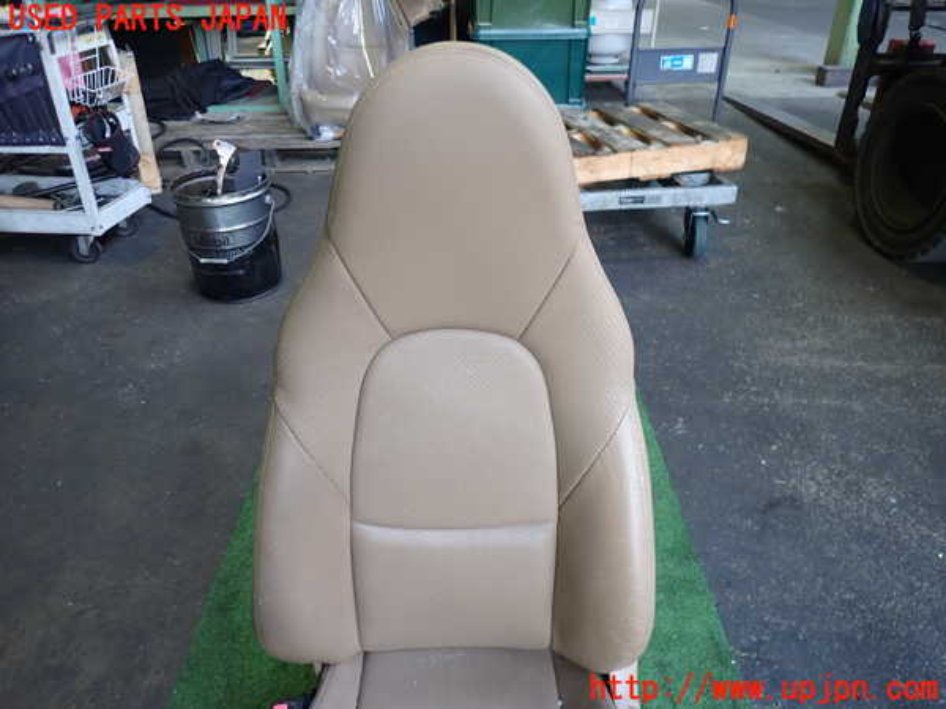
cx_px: 473
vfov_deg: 54.9
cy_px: 354
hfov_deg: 69.4
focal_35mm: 25
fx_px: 683
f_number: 2
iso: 200
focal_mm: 4.5
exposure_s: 1/60
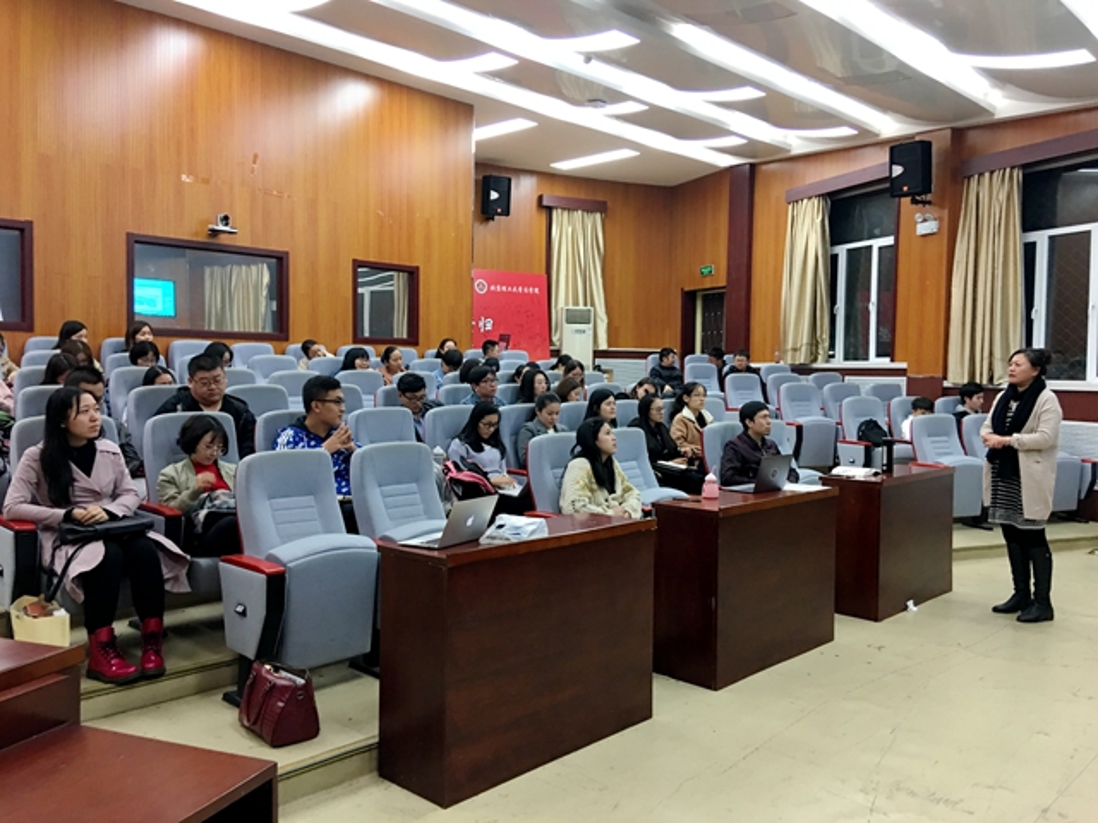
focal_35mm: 29
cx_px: 549
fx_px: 920
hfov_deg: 61.7
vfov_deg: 48.2
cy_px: 412
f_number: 2.2
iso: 100
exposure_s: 1/17
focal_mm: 4.15
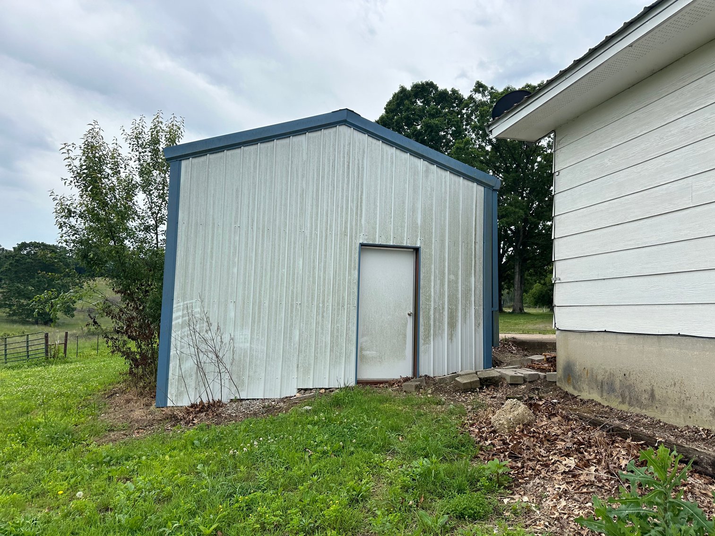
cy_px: 268
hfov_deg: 71.6
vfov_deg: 56.8
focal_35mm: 24
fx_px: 496
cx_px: 358
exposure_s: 1/2882
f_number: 1.78
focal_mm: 6.86
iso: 80
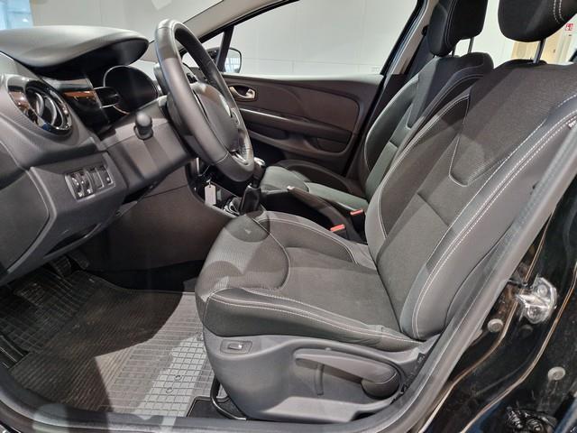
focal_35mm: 23
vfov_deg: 58.9
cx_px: 288
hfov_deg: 73.9
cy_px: 216
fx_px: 383
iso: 500
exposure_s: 1/50
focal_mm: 5.4
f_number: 1.8
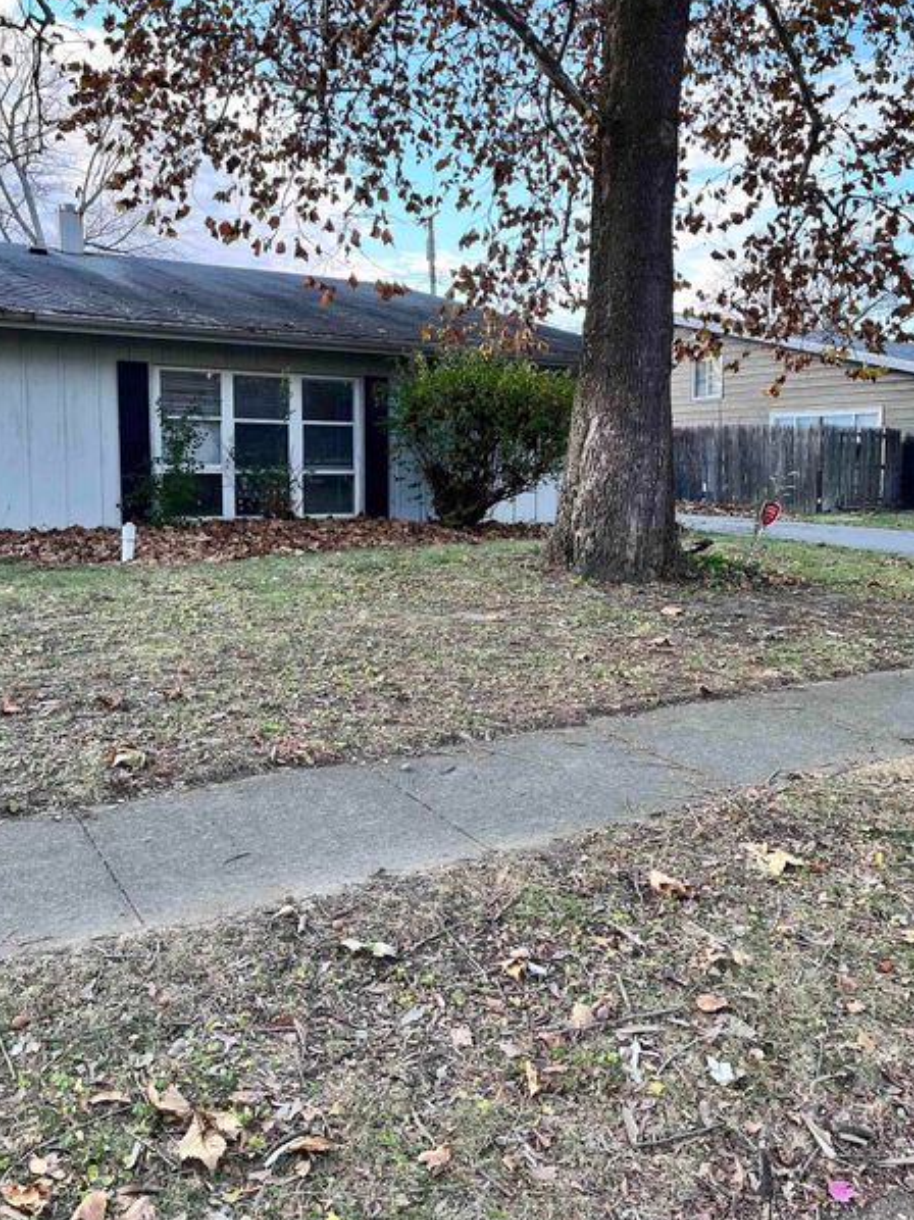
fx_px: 1022
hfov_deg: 48.2
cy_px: 554
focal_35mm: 29
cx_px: 430
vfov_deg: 61.6
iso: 40
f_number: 1.6
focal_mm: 5.1
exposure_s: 1/164
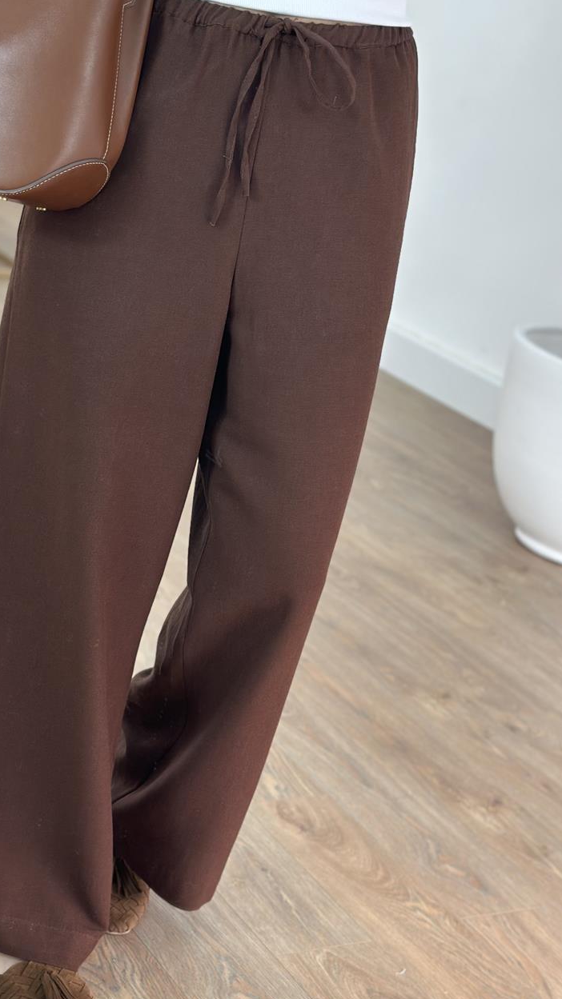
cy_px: 509
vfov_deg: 31.4
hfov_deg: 17.9
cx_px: 182
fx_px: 1776
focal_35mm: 67
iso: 64
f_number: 1.78
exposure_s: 1/100
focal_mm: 6.86
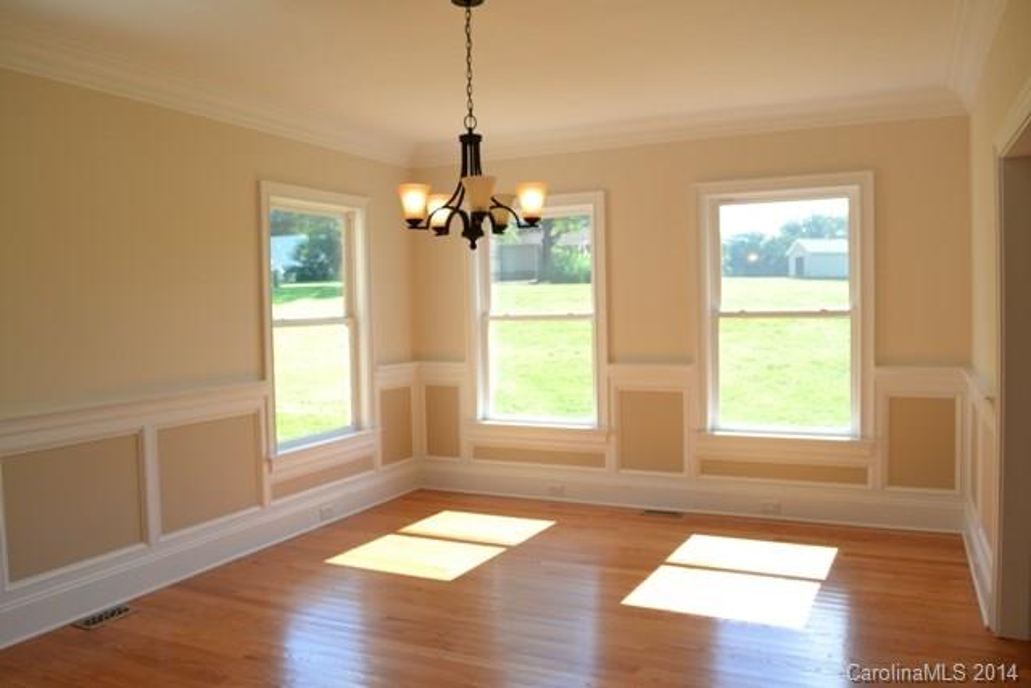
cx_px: 516
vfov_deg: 48.0
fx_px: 773
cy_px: 344
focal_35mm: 27
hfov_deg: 67.4
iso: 250
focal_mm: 18
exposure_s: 1/125
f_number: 5.6
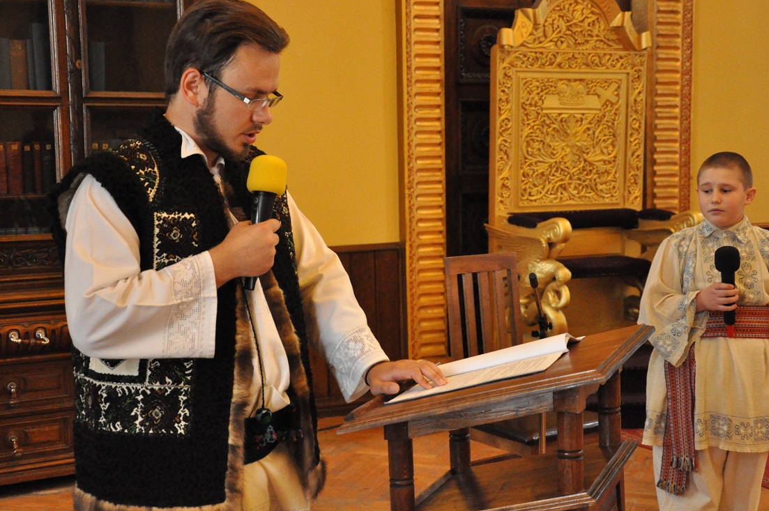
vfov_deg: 21.9
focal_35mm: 62
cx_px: 396
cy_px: 236
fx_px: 1323
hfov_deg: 32.4
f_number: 8
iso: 3200
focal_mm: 38
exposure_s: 1/60
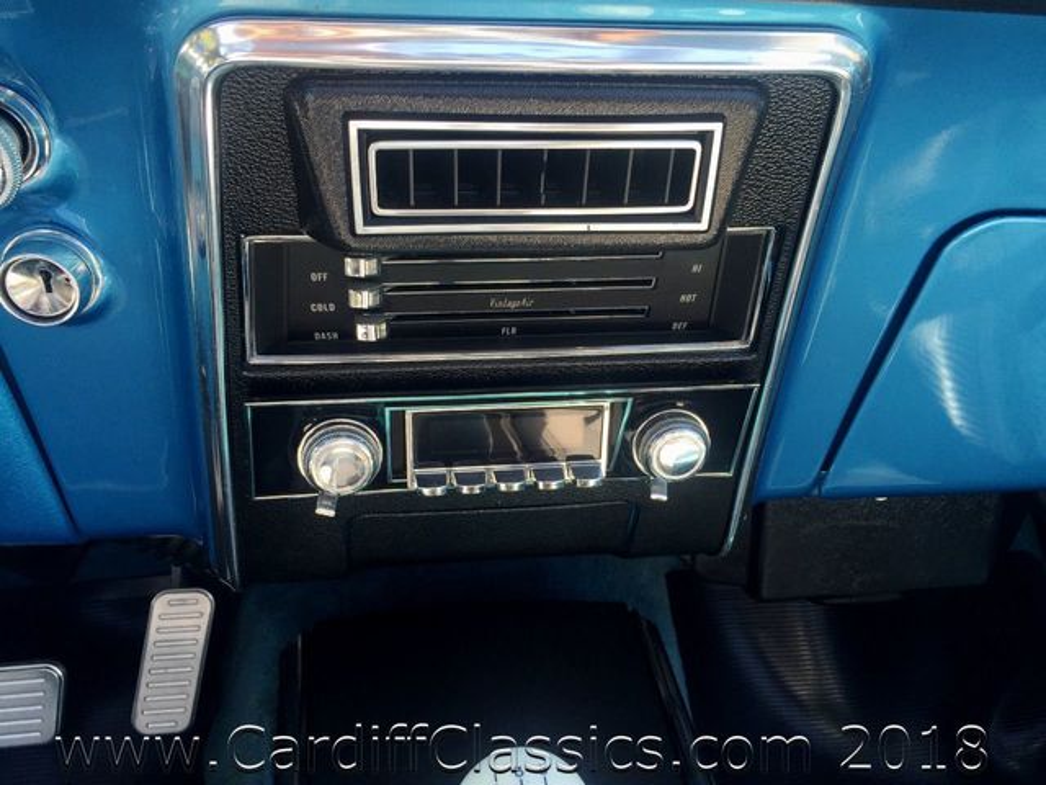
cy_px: 392
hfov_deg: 61.7
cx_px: 523
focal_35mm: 29
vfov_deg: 48.2
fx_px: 876
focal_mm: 4.15
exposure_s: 1/370
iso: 32
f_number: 2.2
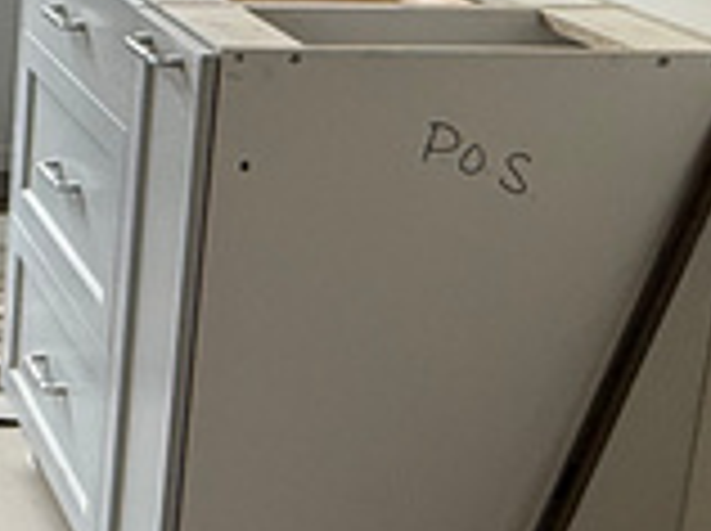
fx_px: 1866
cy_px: 108
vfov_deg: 16.1
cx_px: -297
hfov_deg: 19.3
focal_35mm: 91
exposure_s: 1/99
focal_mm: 2.22
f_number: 2.2
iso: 125
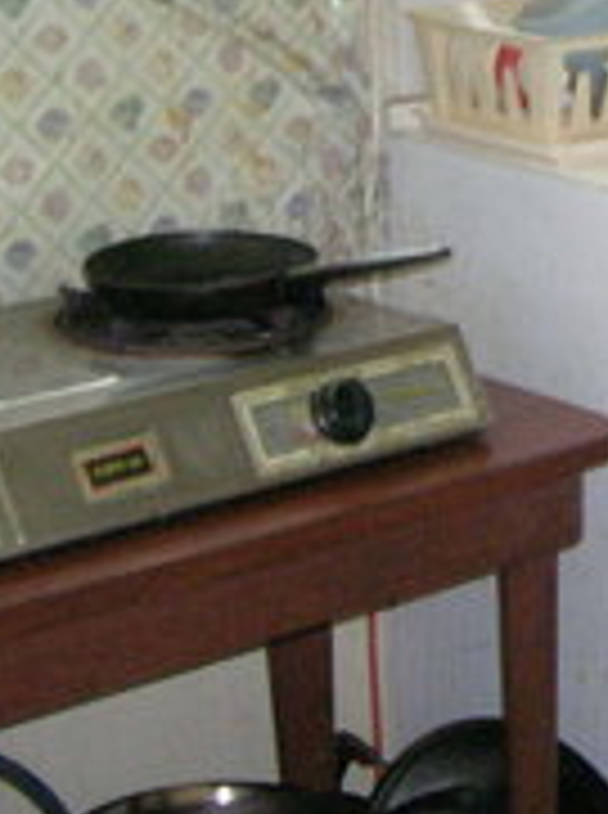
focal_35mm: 113
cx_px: 829
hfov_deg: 12.6
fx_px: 2656
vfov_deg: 17.2
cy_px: 112
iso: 200
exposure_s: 1/9.1
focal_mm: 5.7
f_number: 2.9
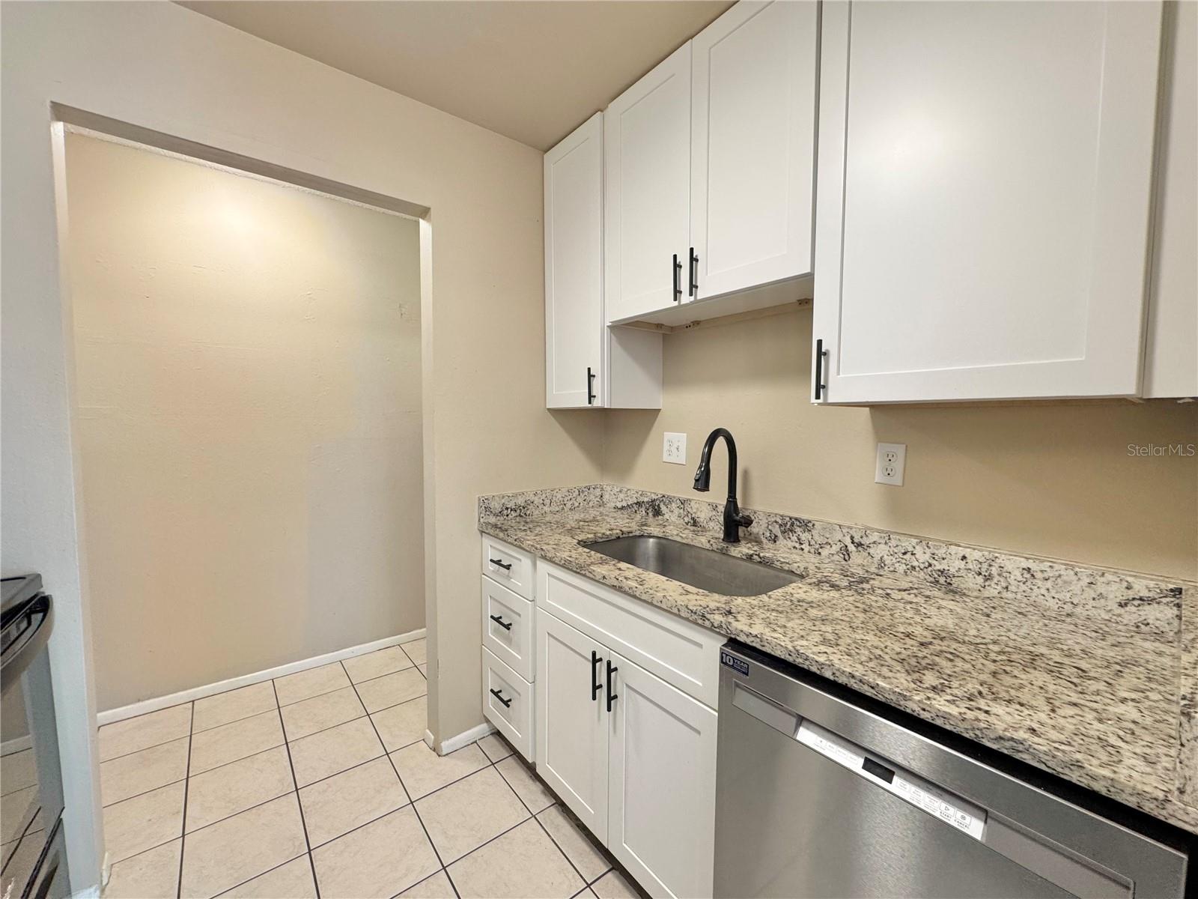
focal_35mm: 14
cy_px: 450
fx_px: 485
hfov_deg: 102.1
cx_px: 599
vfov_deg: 85.7
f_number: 2.2
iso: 200
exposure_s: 1/60
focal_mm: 2.22
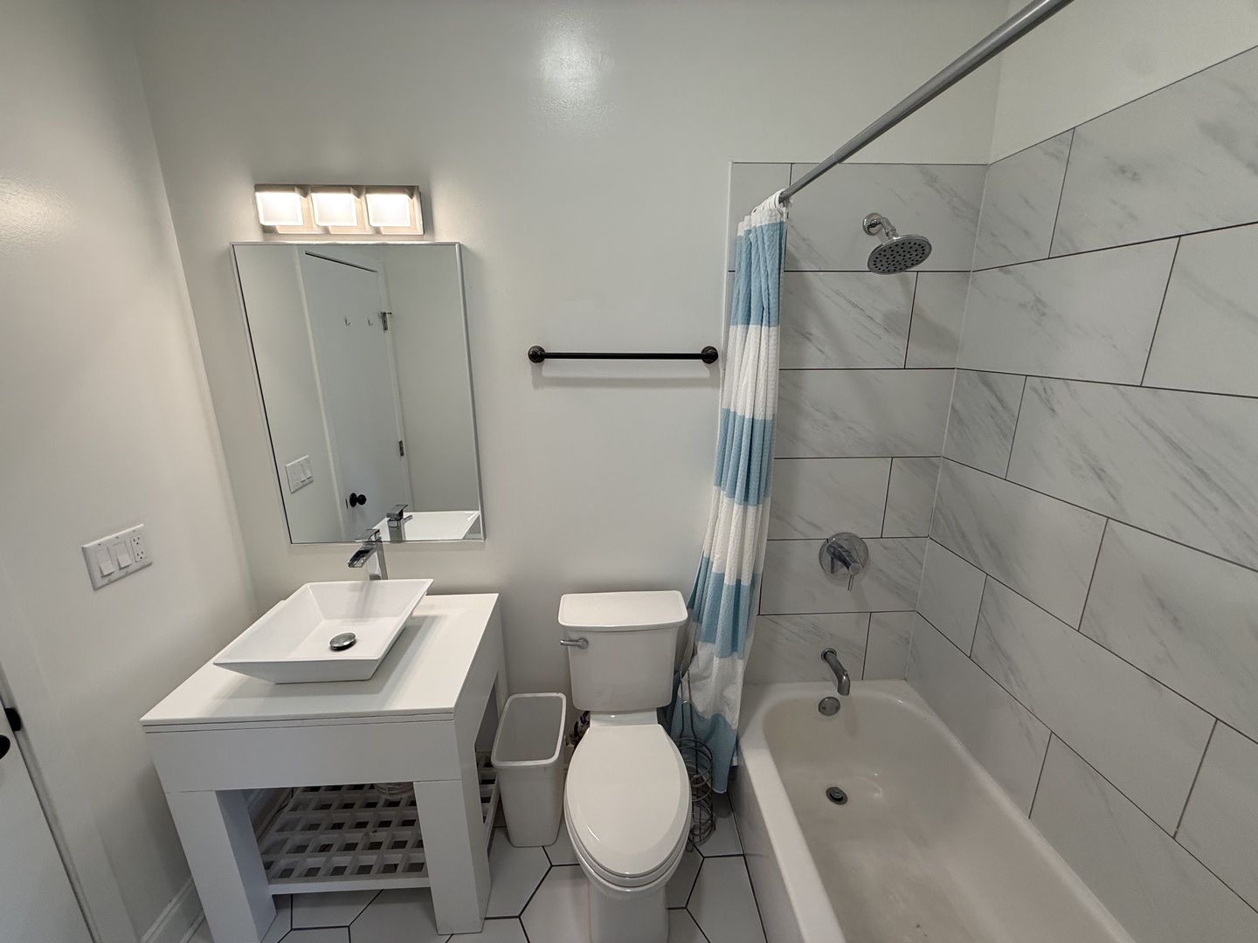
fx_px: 509
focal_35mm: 14
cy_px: 472
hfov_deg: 102.1
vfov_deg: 85.7
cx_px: 629
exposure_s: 1/120
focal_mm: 2.22
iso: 160
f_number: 2.2
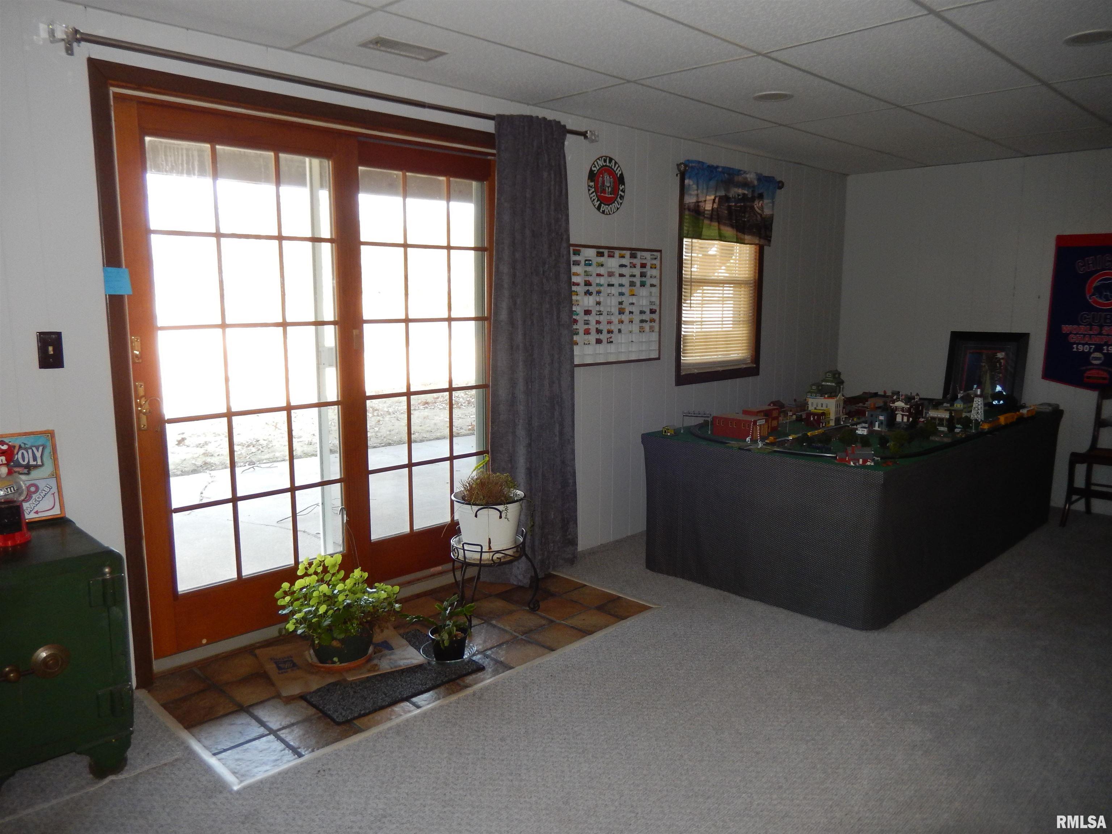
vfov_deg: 54.9
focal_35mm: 25
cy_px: 417
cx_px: 556
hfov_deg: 69.4
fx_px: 803
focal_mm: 4.5
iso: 200
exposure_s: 1/30
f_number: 3.4
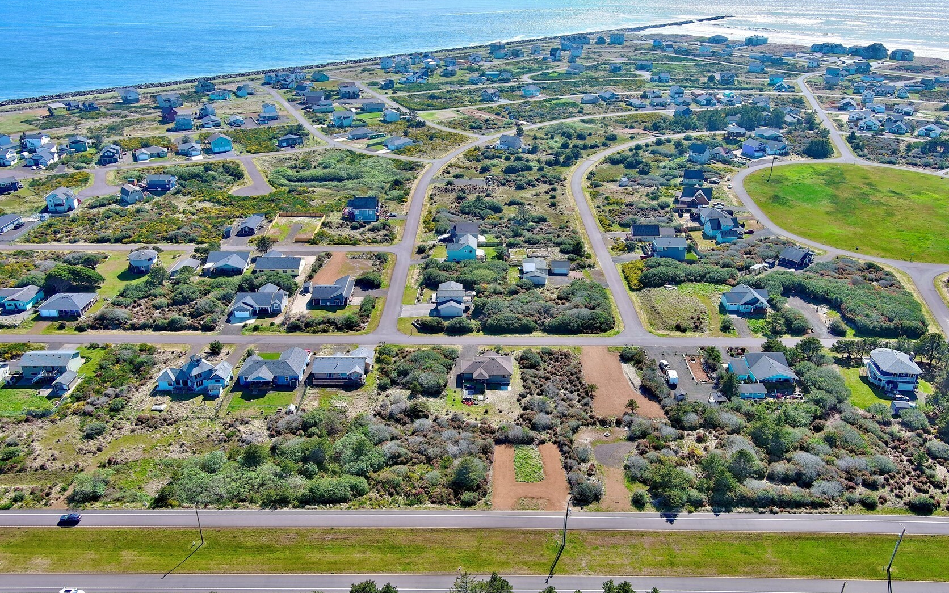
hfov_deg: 62.9
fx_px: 776
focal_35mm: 30
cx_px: 473
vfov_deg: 41.8
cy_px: 314
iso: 100
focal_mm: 10.57
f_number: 2.8
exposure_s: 1/709
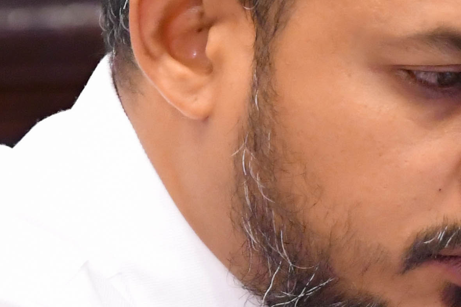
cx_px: 376
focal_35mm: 1403
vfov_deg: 1.0
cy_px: 196
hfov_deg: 1.5
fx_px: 17960
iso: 4000
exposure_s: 1/125
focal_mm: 200
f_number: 2.8
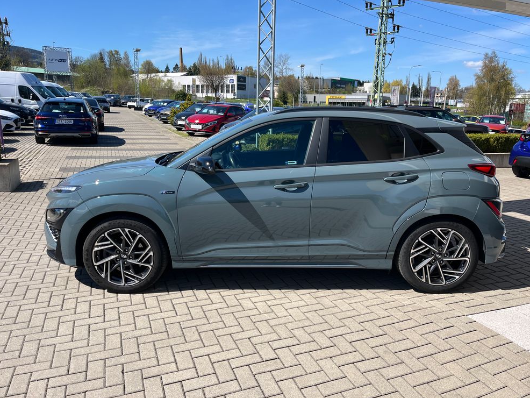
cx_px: 273
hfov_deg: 65.3
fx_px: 413
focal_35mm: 27
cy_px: 194
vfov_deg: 51.4
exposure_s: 1/2688
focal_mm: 5.1
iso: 50
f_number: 1.6
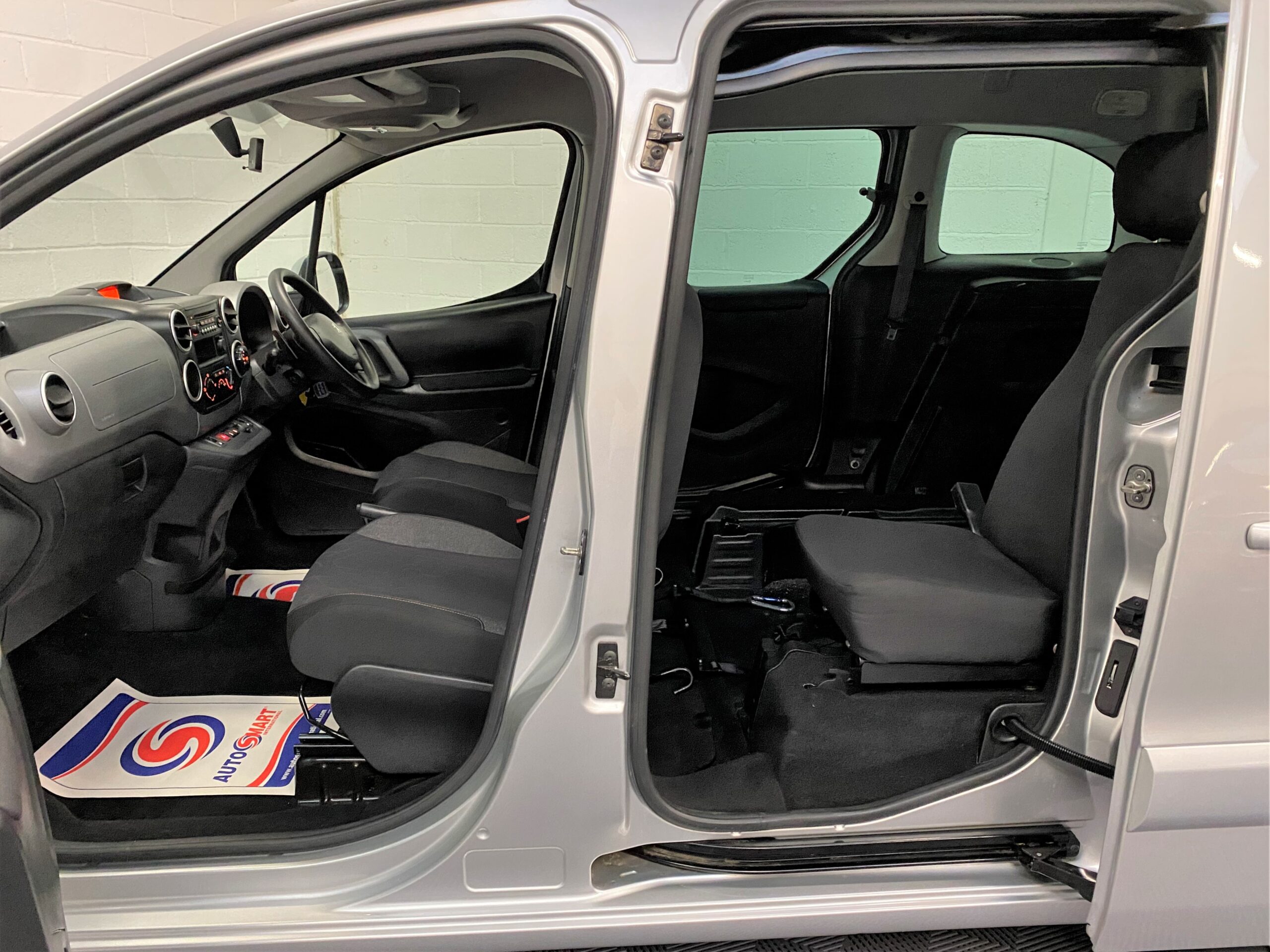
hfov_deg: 67.3
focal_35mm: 26
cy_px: 476
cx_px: 635
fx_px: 954
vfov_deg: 53.1
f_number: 1.8
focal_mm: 4.25
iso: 500
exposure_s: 1/50
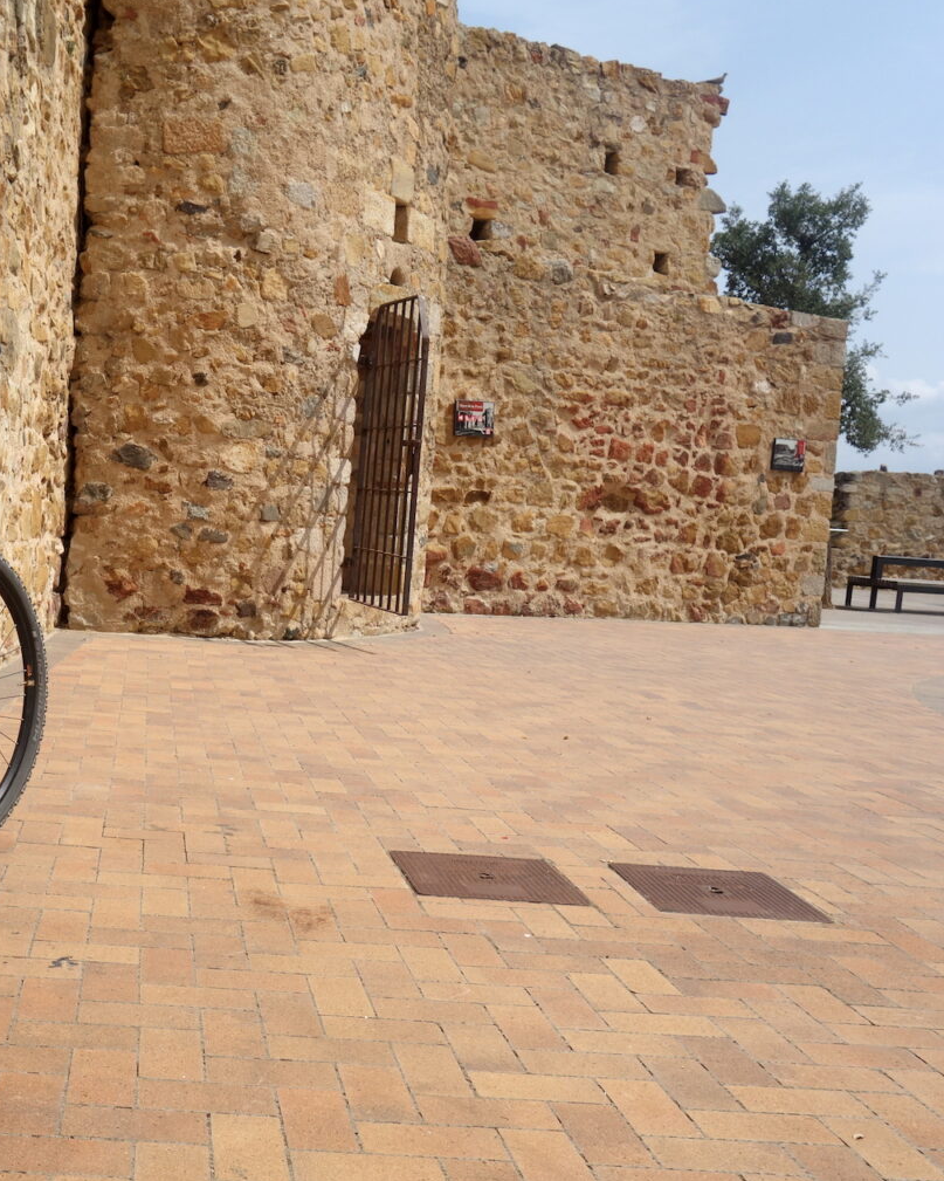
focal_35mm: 40
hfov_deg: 36.1
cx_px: 195
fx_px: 1397
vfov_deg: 45.8
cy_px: 595
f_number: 6.3
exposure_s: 1/800
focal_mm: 10.4
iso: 125
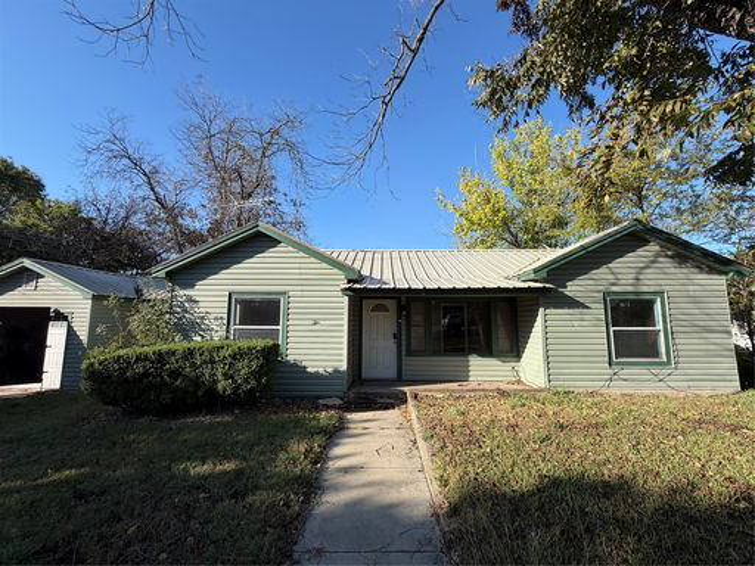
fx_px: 305
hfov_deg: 102.1
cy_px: 283
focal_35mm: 14
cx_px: 378
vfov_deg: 85.7
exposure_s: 1/770
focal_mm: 2.22
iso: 40
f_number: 2.2
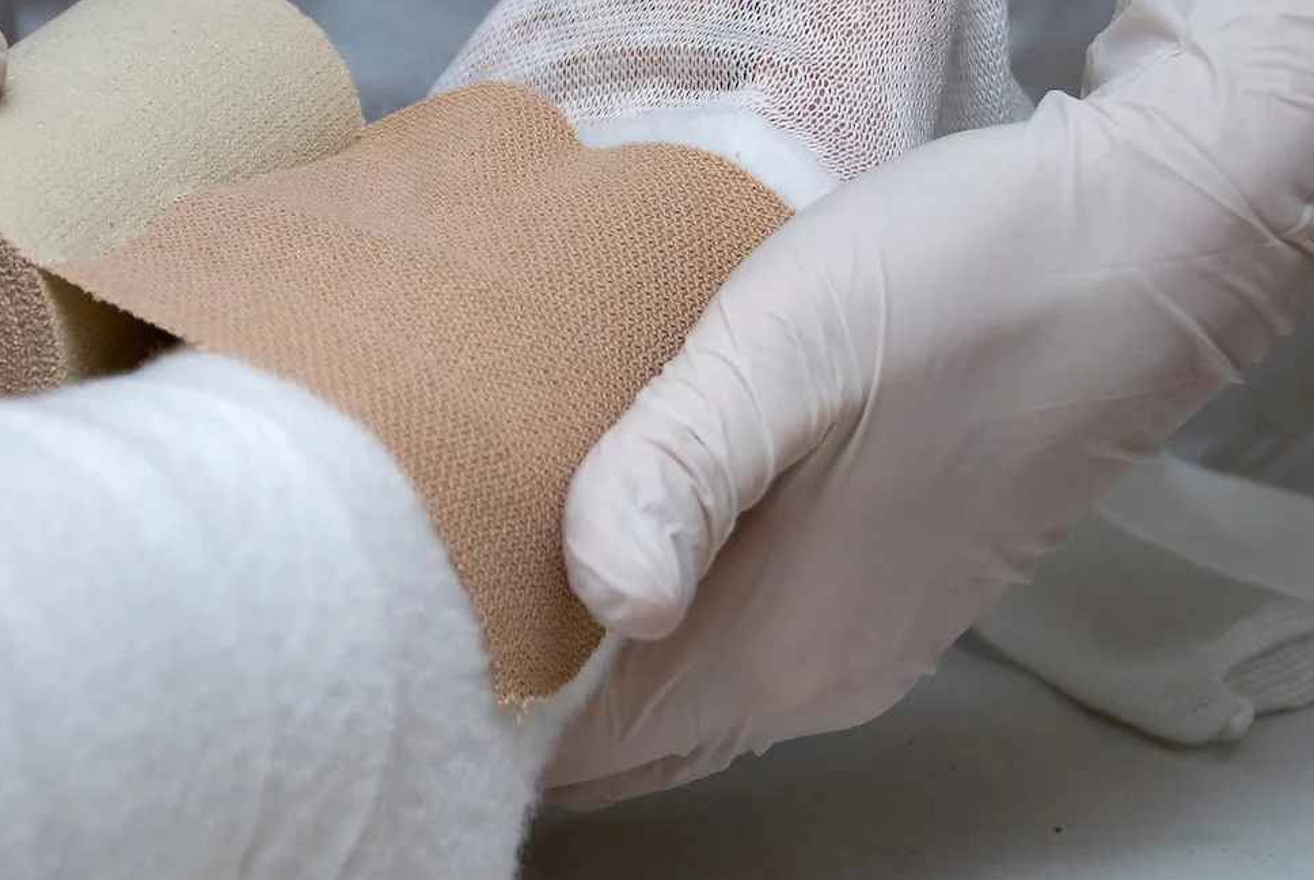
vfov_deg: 5.8
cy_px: 350
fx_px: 8697
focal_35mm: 238
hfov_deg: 8.6
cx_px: 361
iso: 100
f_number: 5.3
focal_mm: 80
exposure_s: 1/60
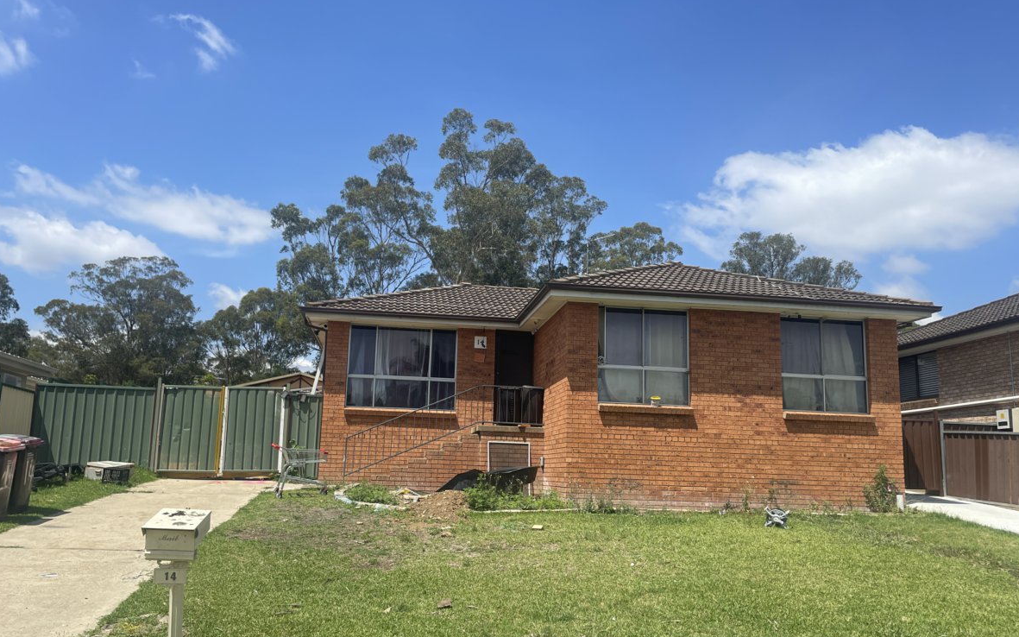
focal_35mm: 28
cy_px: 365
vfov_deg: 44.4
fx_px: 778
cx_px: 513
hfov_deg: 66.5
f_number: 1.6
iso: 32
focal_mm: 4.2
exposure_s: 1/3861
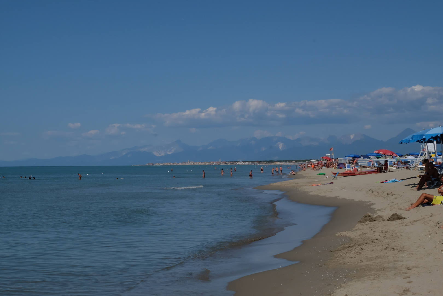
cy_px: 148
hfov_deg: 27.0
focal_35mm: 75
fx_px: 923
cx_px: 222
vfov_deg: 18.2
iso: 400
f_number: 22
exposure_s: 1/400
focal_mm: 50
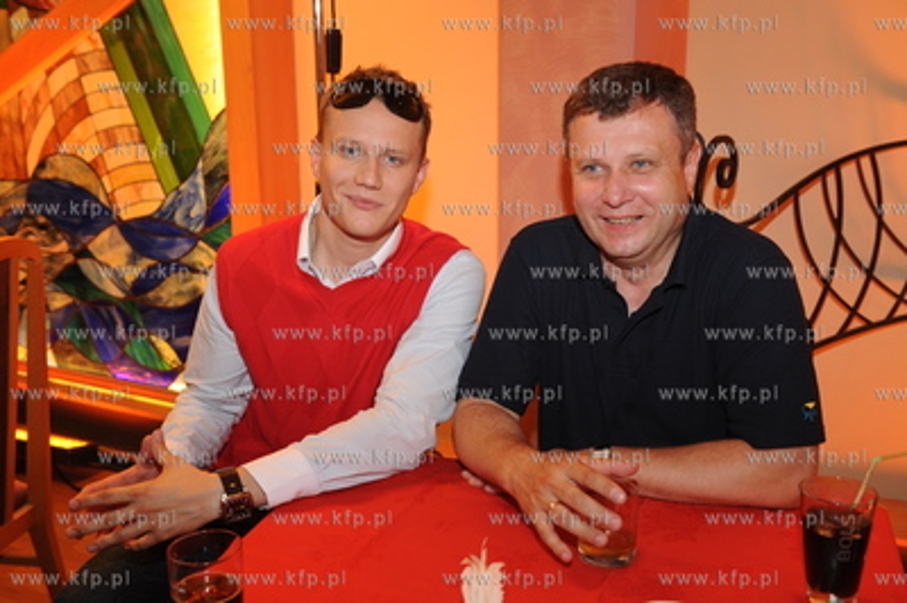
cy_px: 302
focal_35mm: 42
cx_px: 454
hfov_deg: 46.4
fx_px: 1057
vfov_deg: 31.8
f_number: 5.6
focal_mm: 42
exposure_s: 1/80
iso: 800
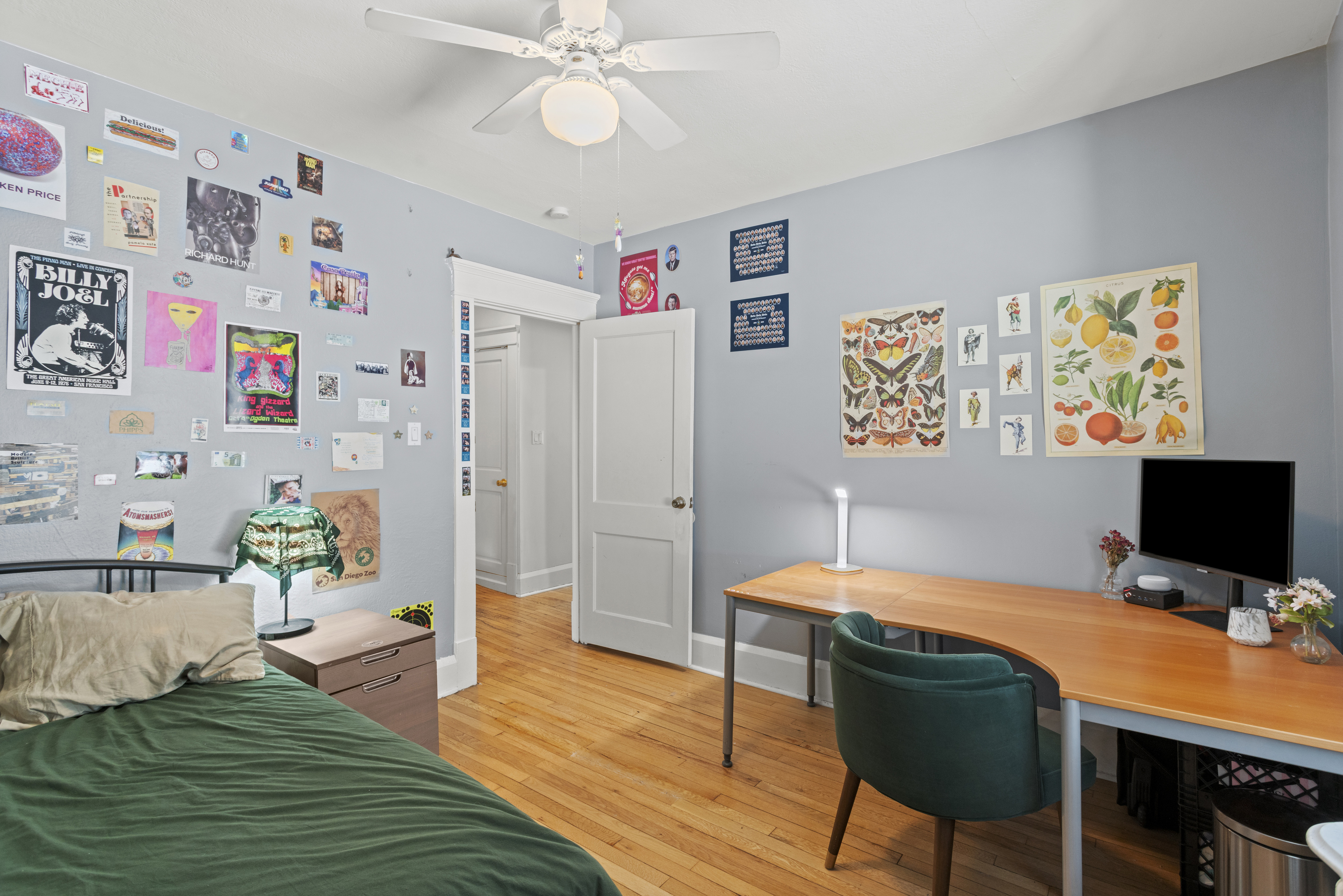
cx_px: 672
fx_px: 634
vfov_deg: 70.4
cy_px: 448
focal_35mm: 17
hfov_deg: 93.3
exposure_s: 1/1.25
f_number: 8
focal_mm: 17
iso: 640
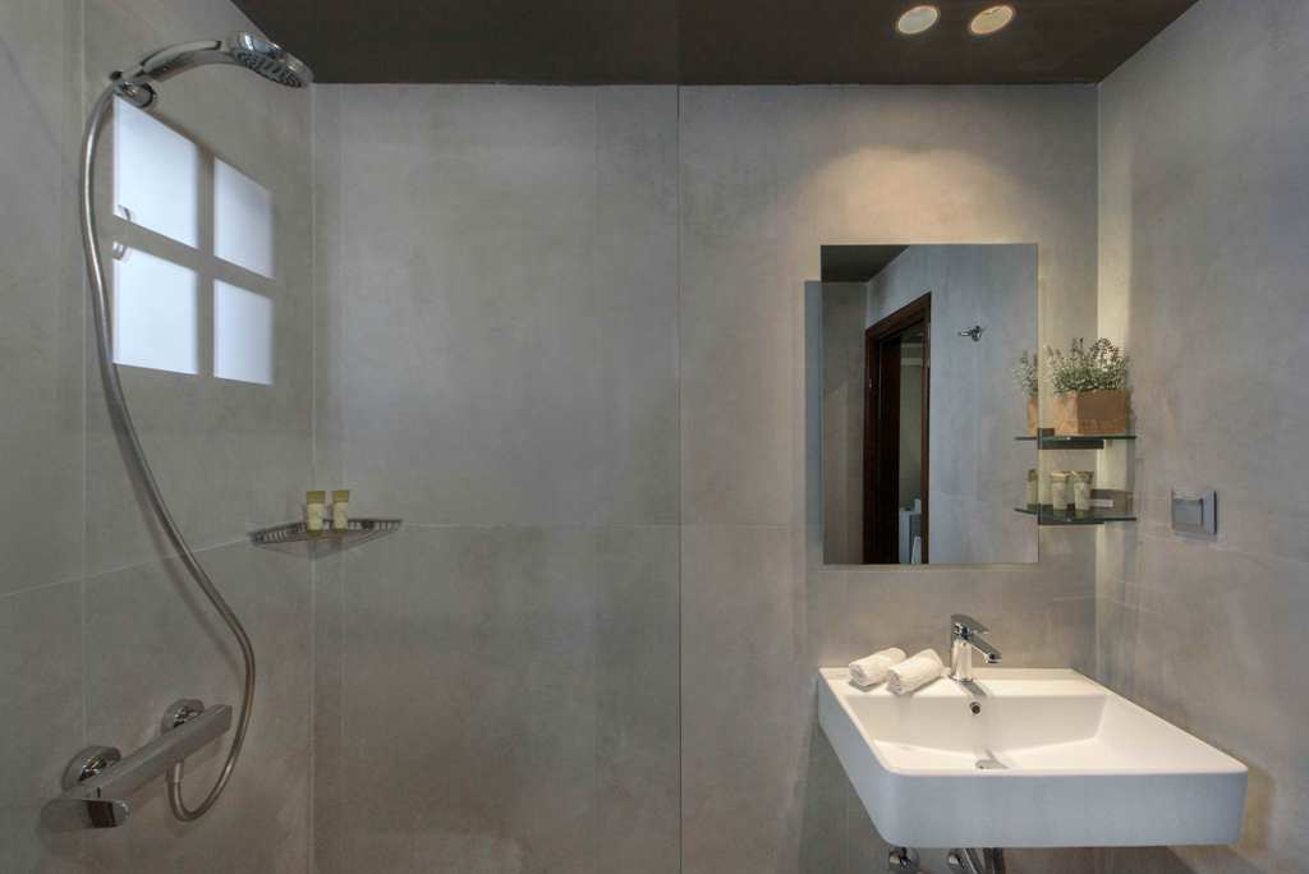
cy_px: 437
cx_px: 654
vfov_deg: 81.3
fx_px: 509
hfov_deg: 104.2
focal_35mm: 14
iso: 1600
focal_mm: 14
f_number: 11
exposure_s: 1/100
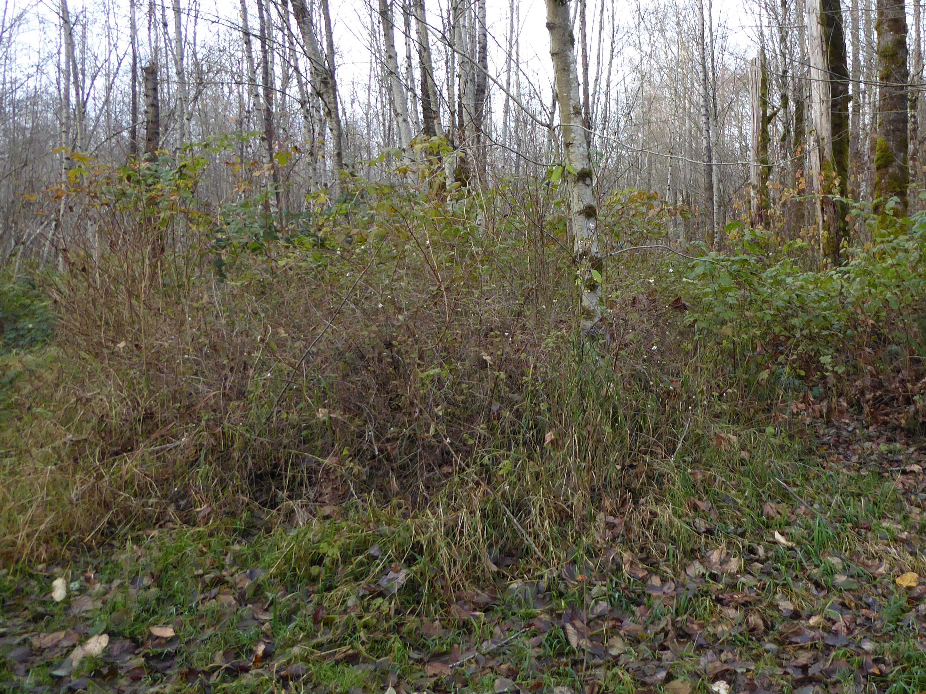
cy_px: 286
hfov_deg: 50.2
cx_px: 638
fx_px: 963
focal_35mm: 36
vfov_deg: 39.5
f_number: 3.3
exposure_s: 1/60
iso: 125
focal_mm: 4.3
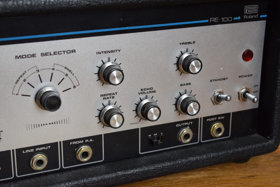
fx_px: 560
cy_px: 94
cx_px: 140
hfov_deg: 28.1
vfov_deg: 18.9
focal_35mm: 72
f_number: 5.3
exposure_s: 1/60
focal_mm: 48
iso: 2000
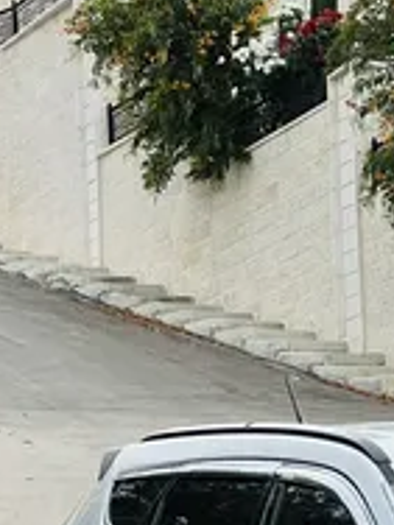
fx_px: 4477
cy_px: 424
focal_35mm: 295
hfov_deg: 5.0
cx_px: 564
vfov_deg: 6.7
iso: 50
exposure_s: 1/99
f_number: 2.8
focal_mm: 9
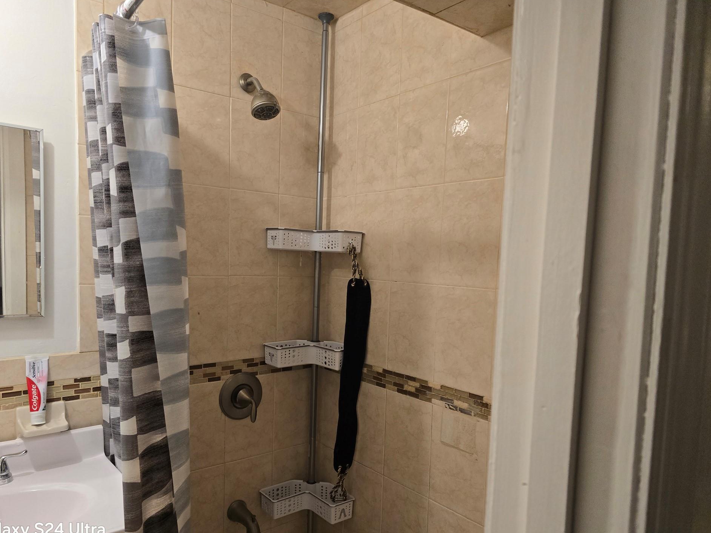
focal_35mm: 25
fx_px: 513
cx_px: 326
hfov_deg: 69.3
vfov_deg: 54.8
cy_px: 286
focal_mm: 6.3
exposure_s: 1/120
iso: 500
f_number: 1.7
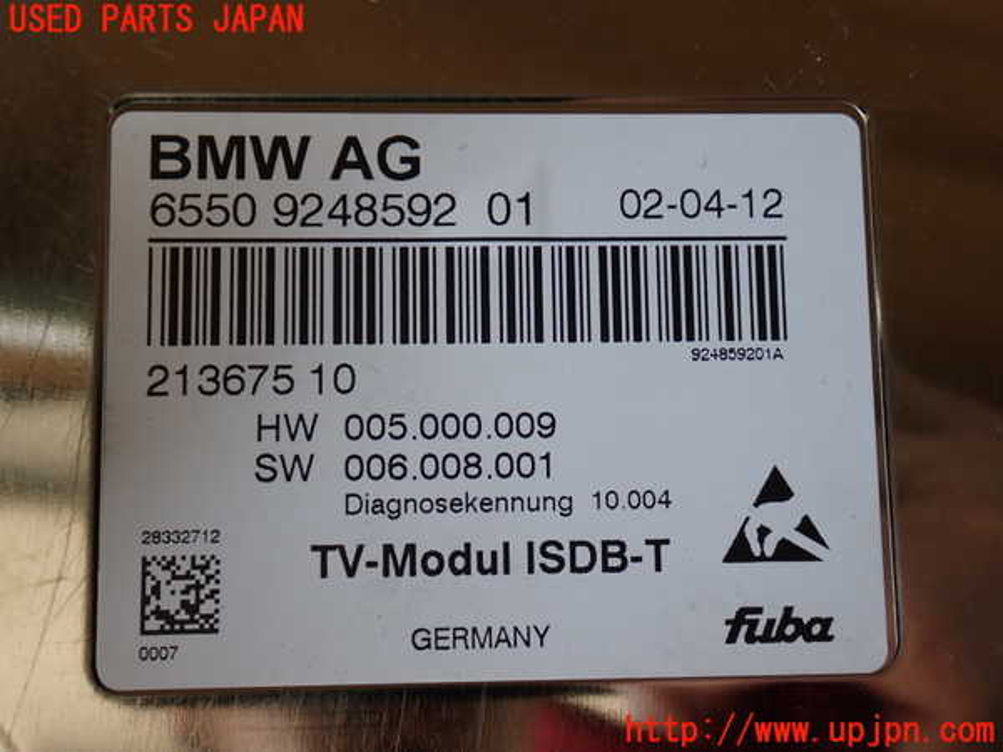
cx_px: 502
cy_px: 376
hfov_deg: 45.8
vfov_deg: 35.1
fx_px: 1188
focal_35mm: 41
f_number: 2.8
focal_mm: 7.31
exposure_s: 1/80
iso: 125
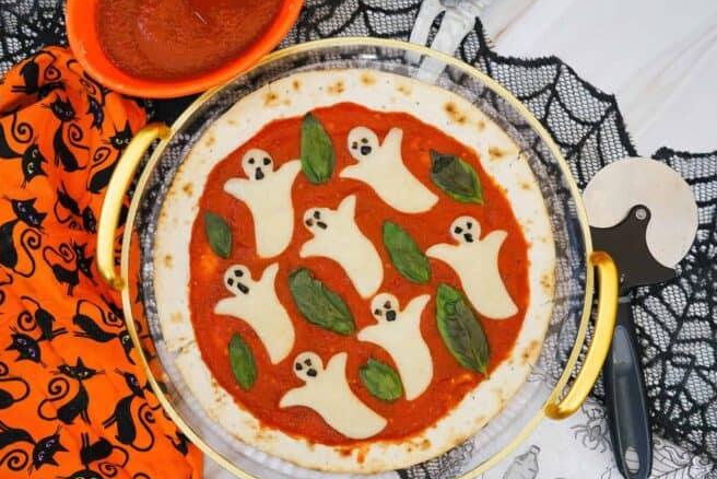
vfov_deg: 24.2
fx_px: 1116
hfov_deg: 35.6
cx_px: 367
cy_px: 266
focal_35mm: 56
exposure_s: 1/60
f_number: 4
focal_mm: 50
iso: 1000
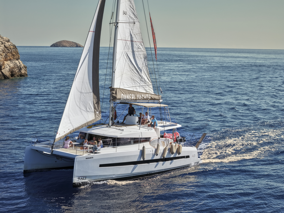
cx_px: 142
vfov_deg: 21.0
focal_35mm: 70
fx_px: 574
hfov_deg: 27.8
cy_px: 106
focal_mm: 19.35
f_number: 2.8
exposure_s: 1/240
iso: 160
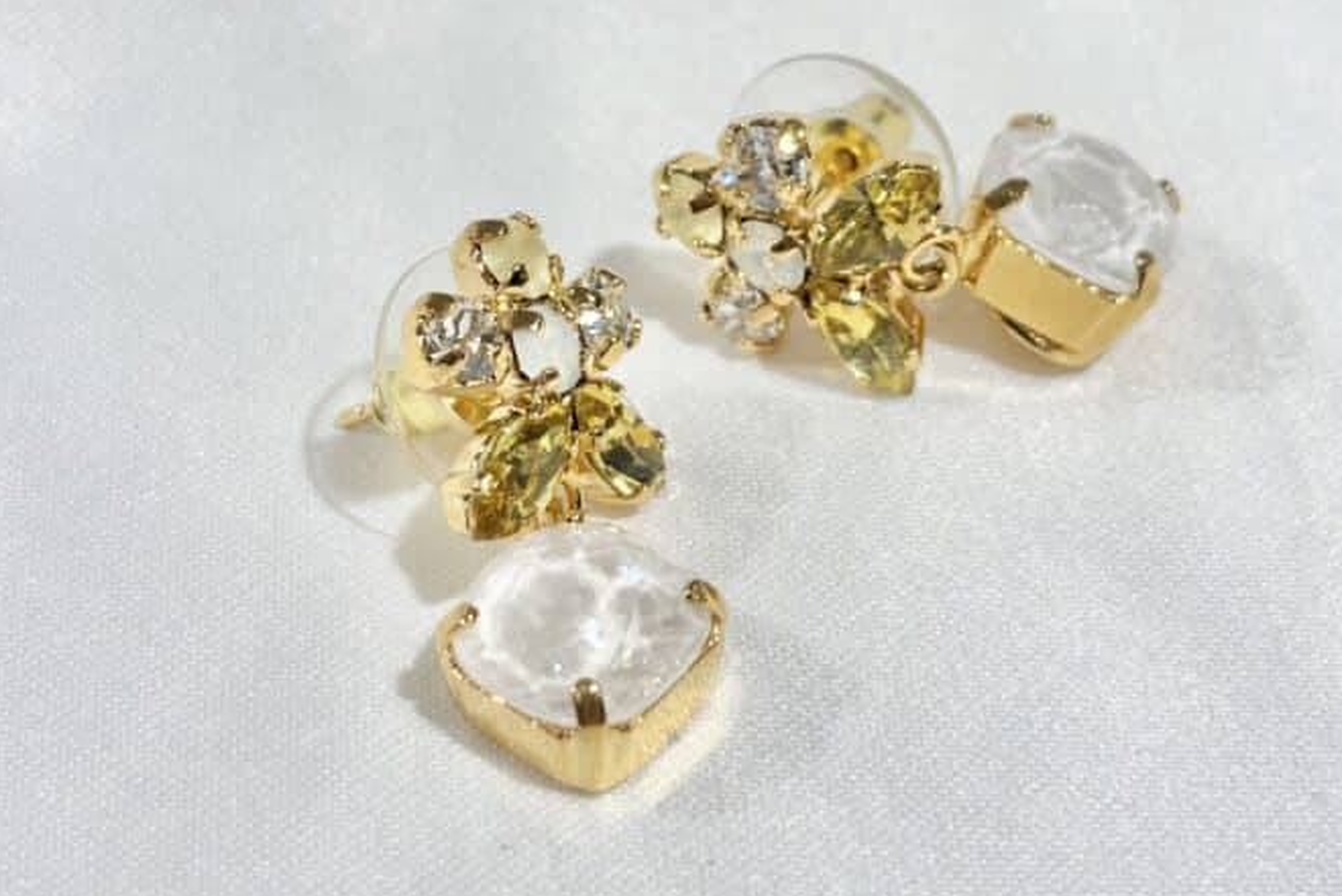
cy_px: 191
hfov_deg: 24.2
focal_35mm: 84
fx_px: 3133
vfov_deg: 16.2
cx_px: 741
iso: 32
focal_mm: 5.96
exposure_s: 1/297
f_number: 1.6
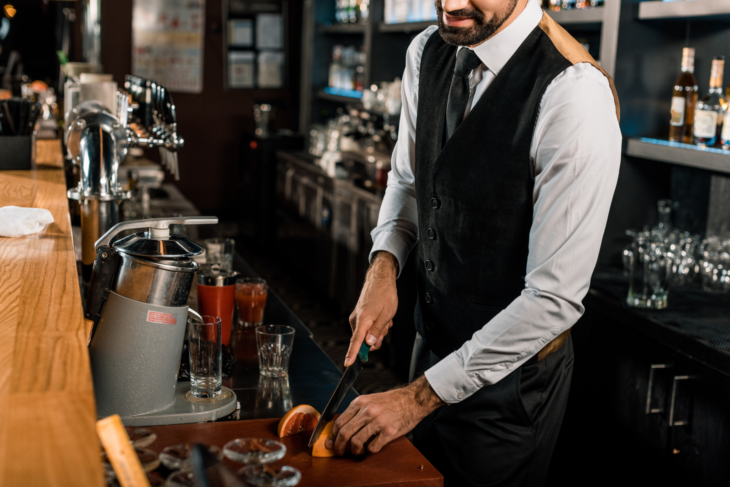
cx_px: 365
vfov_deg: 27.0
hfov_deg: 39.6
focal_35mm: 50
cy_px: 244
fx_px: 1014
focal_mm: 50
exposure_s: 1/250
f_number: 3.5
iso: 400
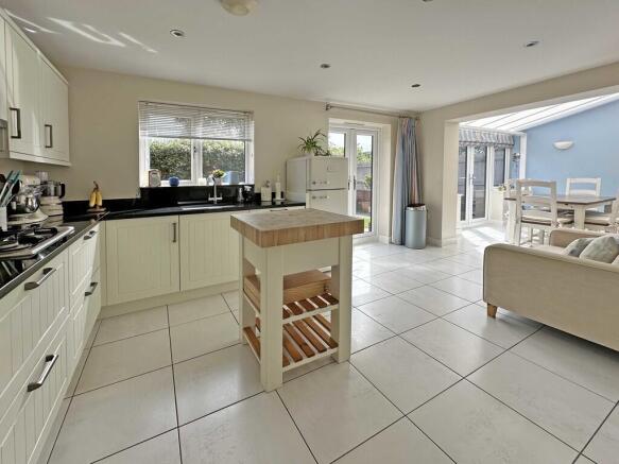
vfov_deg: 85.7
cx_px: 310
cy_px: 232
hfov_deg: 102.1
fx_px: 250
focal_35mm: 14
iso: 40
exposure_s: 1/330
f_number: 2.2
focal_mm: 2.22
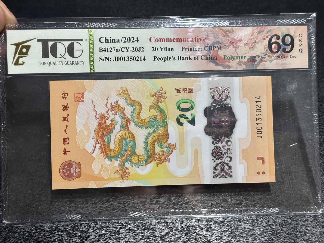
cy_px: 122
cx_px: 162
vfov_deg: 30.3
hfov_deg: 39.7
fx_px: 449
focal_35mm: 48
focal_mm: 6.86
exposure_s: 1/50
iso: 100
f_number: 1.78
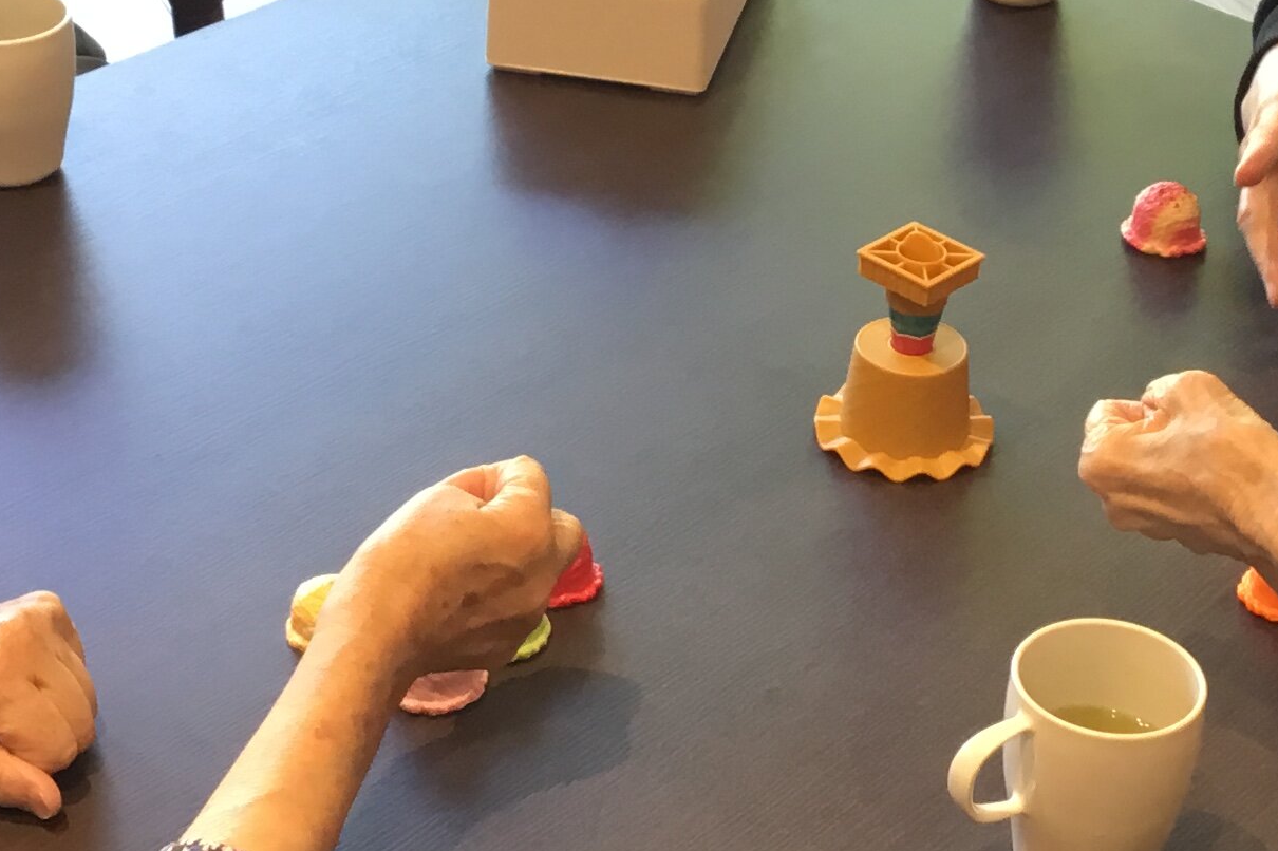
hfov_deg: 23.4
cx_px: 702
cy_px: 241
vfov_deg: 15.6
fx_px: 3087
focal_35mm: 87
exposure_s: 1/30
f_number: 2.4
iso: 50
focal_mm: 3.3
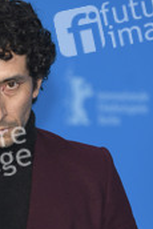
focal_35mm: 348
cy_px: 225
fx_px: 2214
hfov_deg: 4.0
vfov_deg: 5.9
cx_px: 1
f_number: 3.5
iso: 640
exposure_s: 1/500
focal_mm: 150
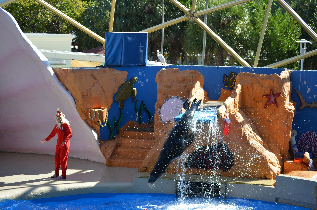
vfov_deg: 14.6
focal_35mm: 93
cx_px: 158
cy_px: 105
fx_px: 817
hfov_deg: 22.0
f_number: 5
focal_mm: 62
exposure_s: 1/1250
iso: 400
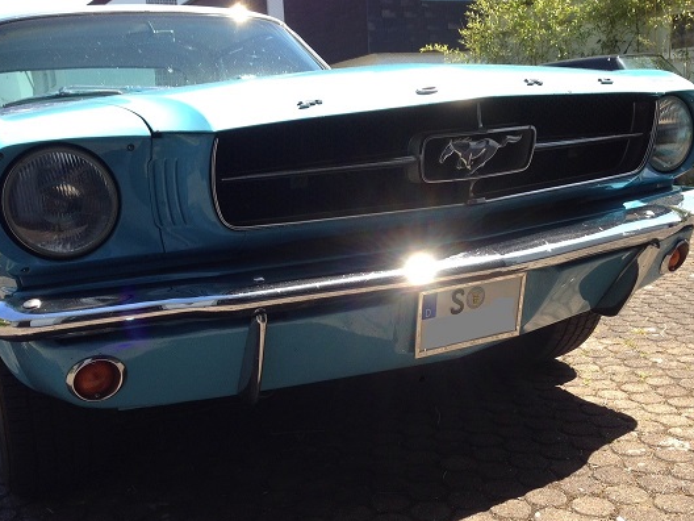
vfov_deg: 35.9
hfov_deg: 46.8
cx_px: 325
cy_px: 295
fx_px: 802
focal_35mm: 40
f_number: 2.4
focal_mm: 4.12
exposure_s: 1/441
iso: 50
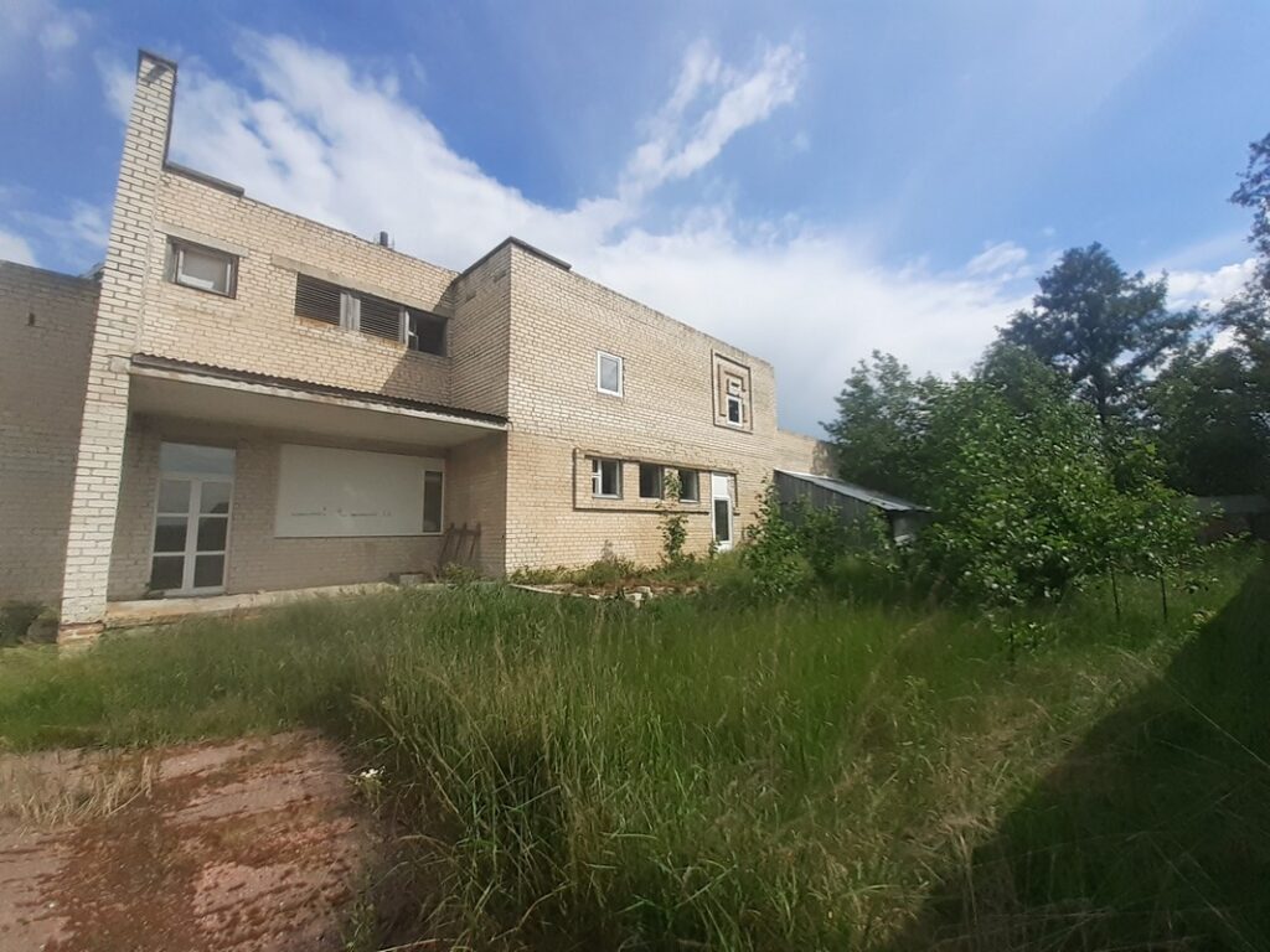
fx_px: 477
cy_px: 476
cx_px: 635
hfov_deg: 106.2
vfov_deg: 89.9
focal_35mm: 13
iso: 40
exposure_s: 1/1938
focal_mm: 1.13
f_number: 2.2
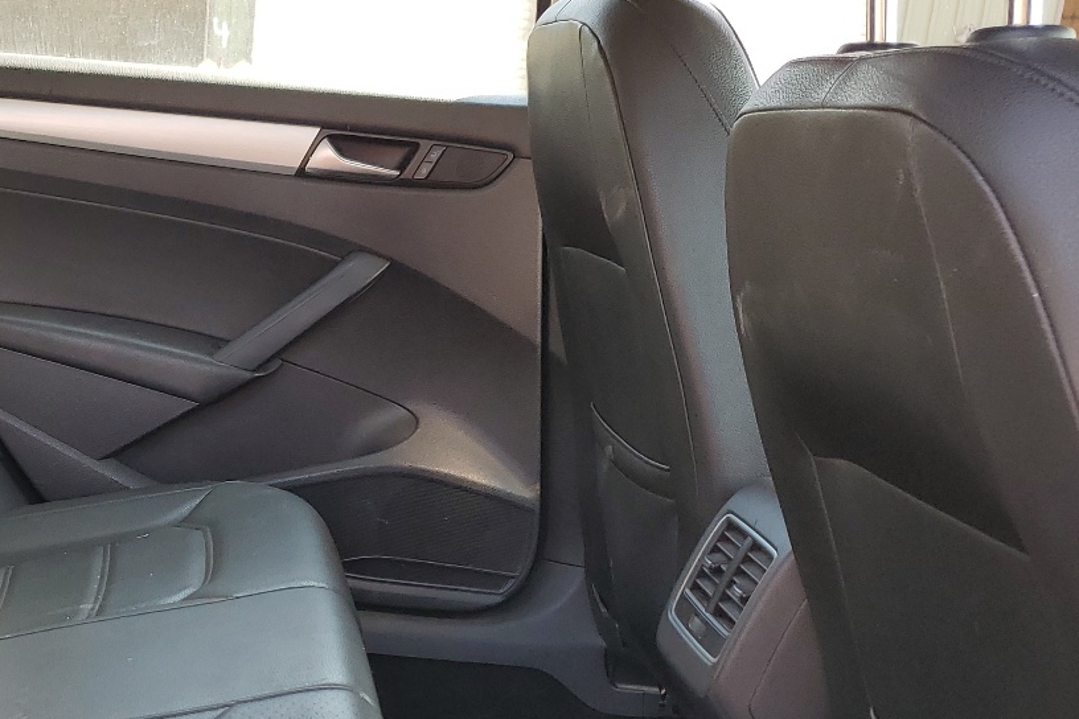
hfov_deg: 35.5
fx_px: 1588
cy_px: 513
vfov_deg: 25.3
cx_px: 123
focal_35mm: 53
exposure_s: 1/120
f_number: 1.5
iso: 51
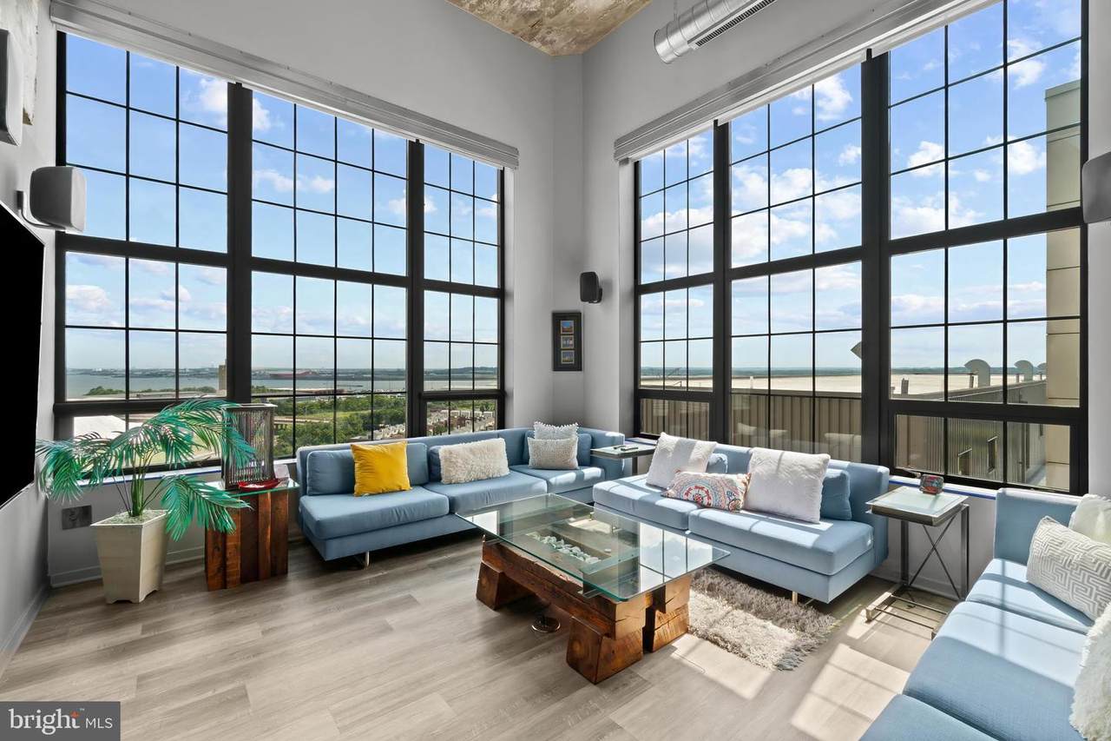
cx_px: 556
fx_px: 463
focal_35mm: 15
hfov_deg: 100.4
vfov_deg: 77.3
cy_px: 370
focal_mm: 10
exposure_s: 1/20
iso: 100
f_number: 13
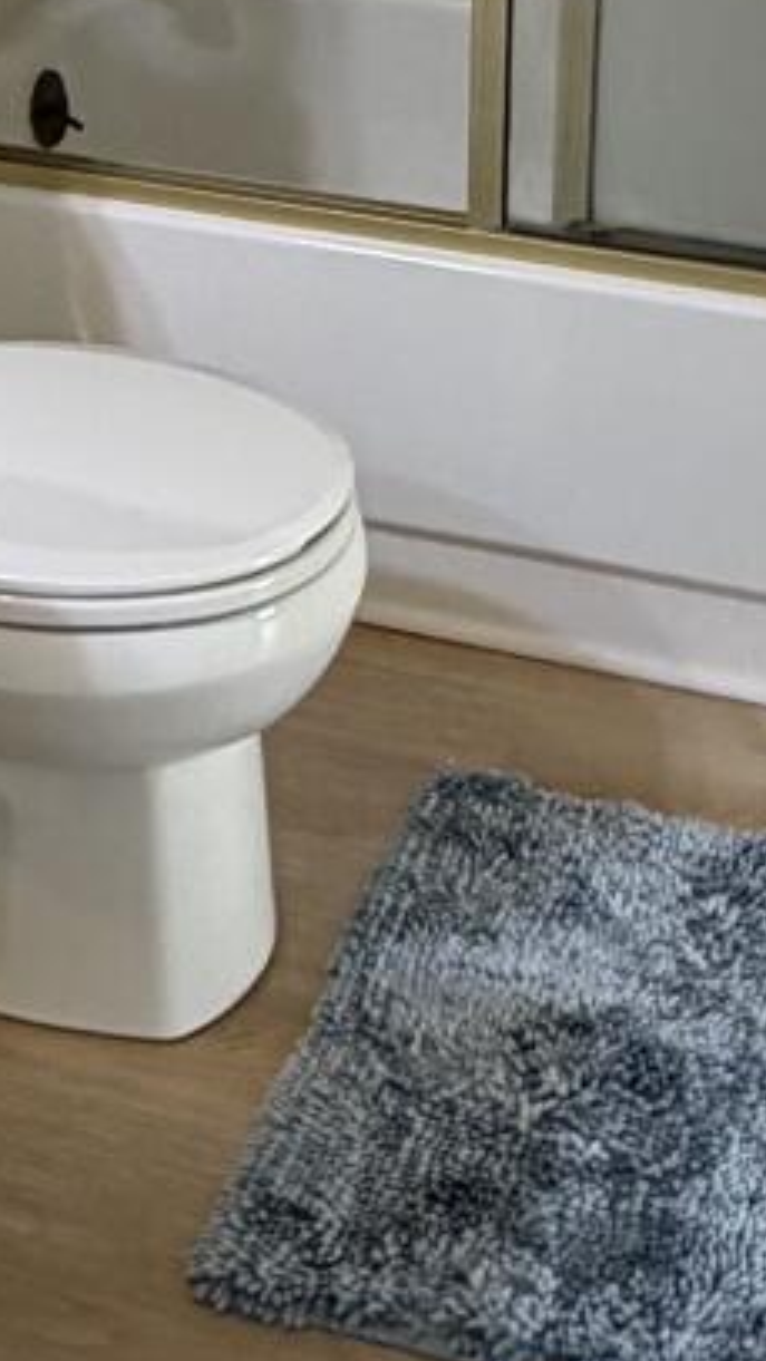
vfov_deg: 26.6
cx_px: 241
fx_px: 2708
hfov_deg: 16.1
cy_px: -20
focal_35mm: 75
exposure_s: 1/120
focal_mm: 2.22
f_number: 2.2
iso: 320
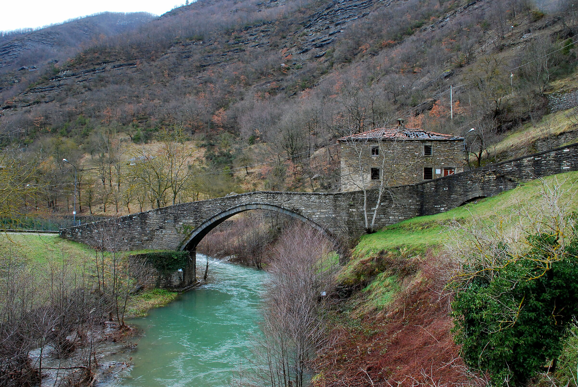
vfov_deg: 48.1
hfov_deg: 67.3
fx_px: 434
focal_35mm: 27
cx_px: 289
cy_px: 194
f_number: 10
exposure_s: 1/200
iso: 800
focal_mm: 18
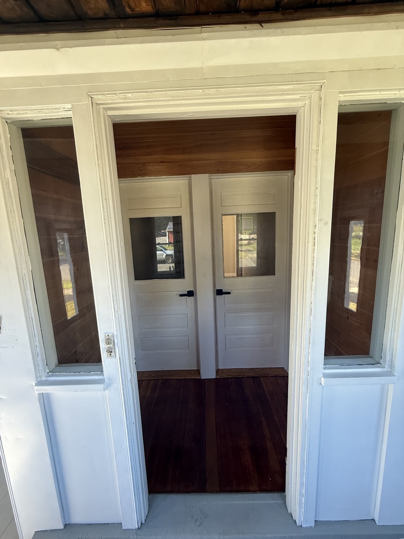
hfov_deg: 85.7
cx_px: 202
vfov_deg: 102.1
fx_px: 218
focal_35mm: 14
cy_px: 270
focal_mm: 2.22
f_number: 2.2
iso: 200
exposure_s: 1/99
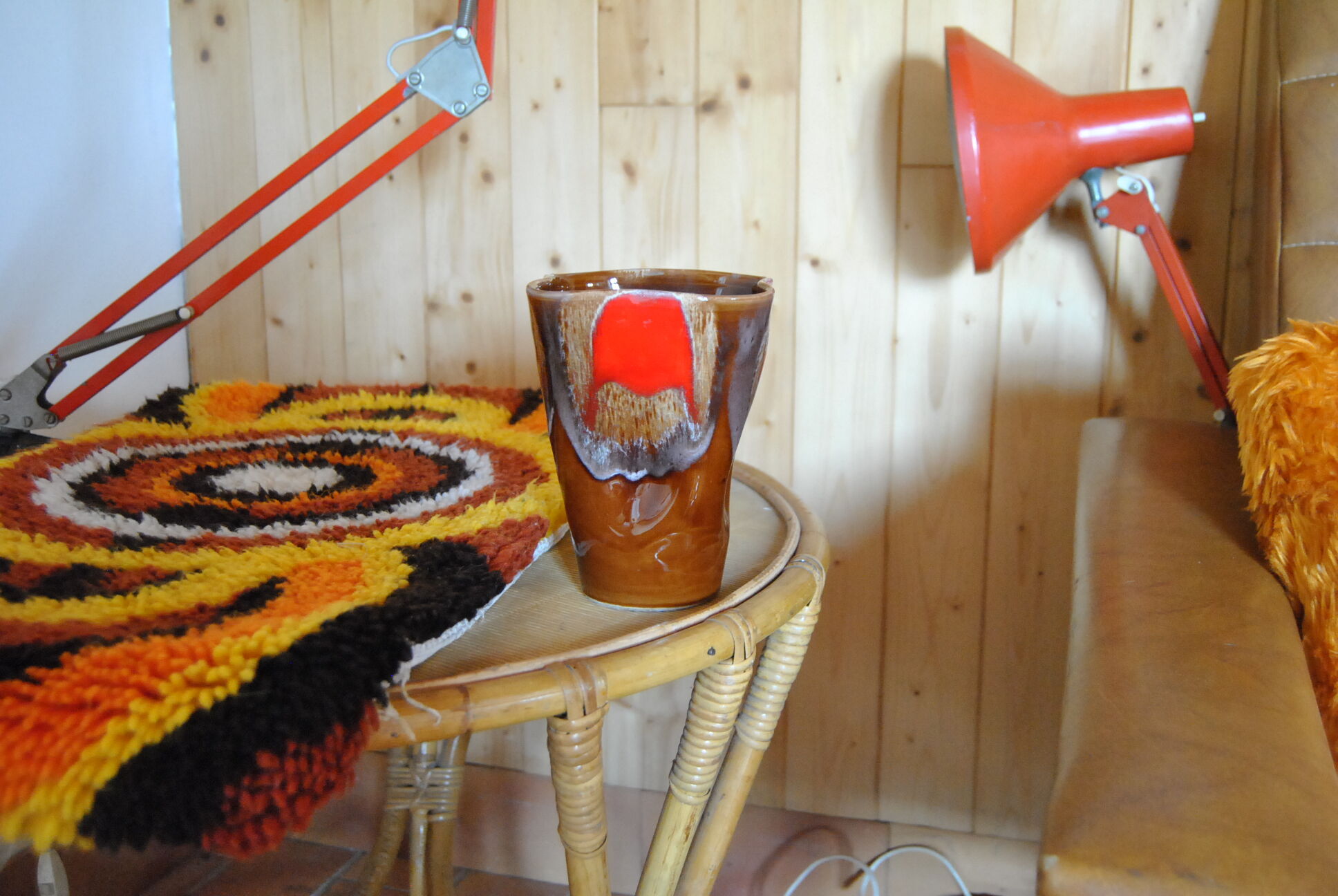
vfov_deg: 34.3
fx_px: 1451
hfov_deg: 49.5
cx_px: 669
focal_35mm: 39
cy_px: 448
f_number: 4
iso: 1600
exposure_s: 1/25
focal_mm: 26
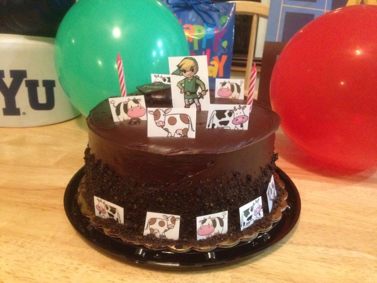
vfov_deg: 42.9
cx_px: 188
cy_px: 142
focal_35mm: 33
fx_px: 359
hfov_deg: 55.4
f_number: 2.4
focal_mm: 4.12
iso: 640
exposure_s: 1/15
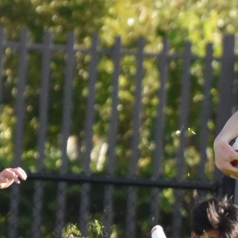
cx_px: 413
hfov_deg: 1.0
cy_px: 256
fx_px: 14188
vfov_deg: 1.0
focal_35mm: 1824
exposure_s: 1/3200
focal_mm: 240
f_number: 7.1
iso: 2500
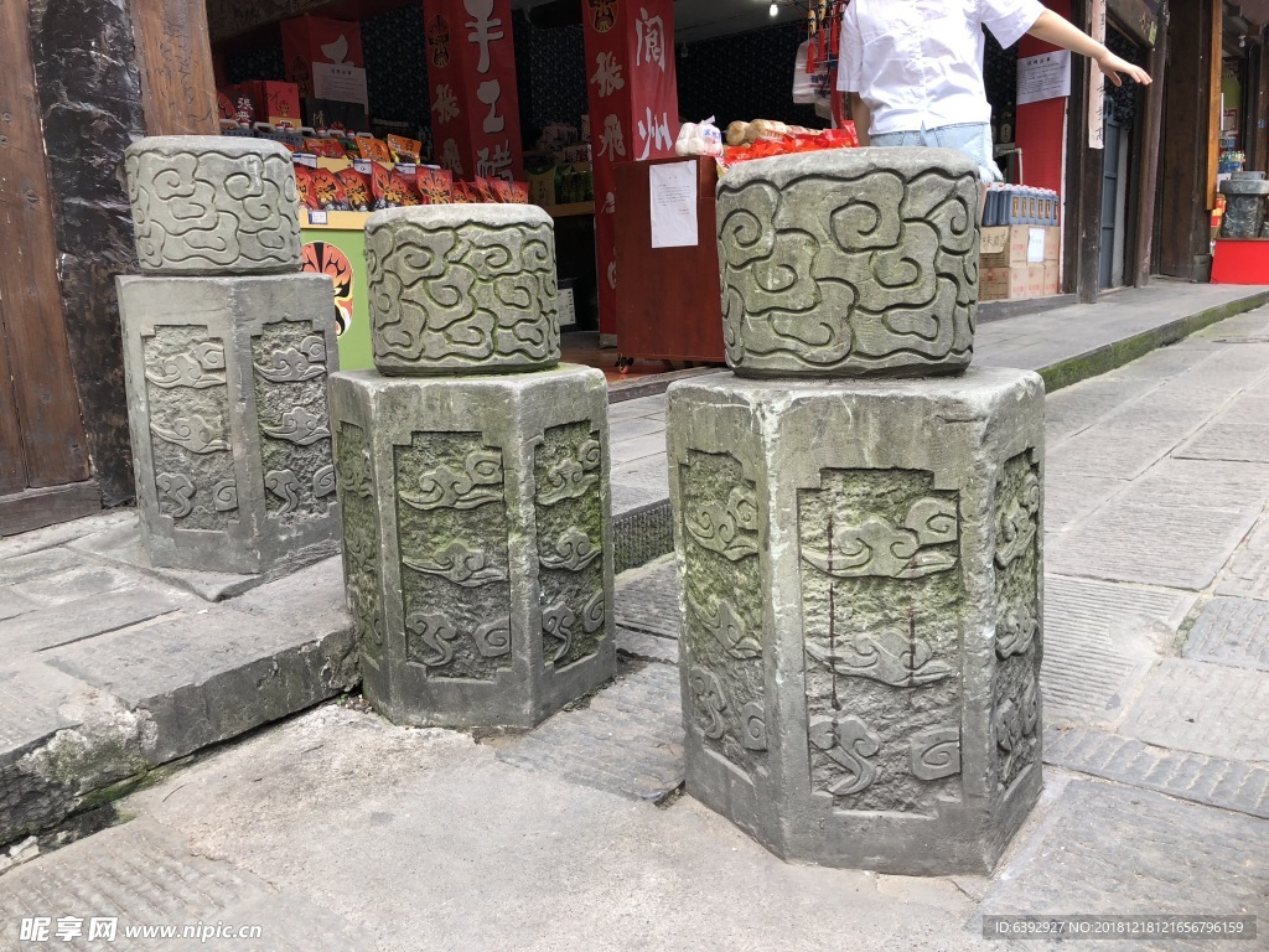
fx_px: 1026
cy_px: 476
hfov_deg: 63.4
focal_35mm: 28
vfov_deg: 49.7
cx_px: 634
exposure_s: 1/300
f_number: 1.8
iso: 20
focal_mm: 4
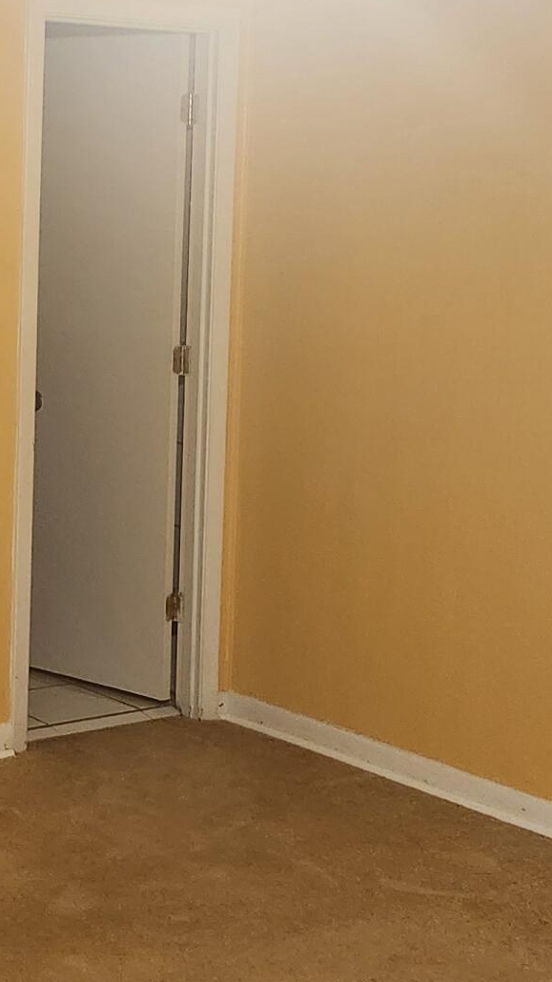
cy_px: 336
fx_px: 1900
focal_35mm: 73
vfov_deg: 28.8
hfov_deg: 16.1
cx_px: -23
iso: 500
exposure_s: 1/120
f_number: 1.8
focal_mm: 5.54
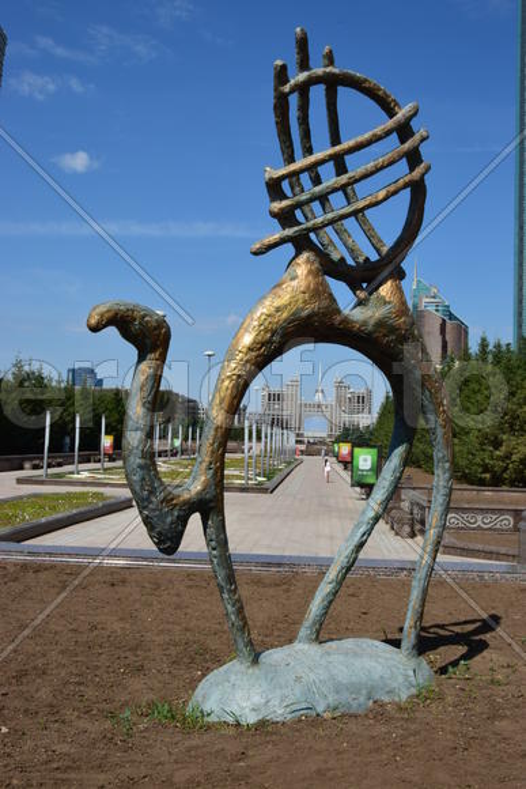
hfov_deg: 34.2
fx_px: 854
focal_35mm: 39
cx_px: 263
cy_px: 394
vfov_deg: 49.5
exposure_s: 1/30
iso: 100
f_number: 25
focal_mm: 26
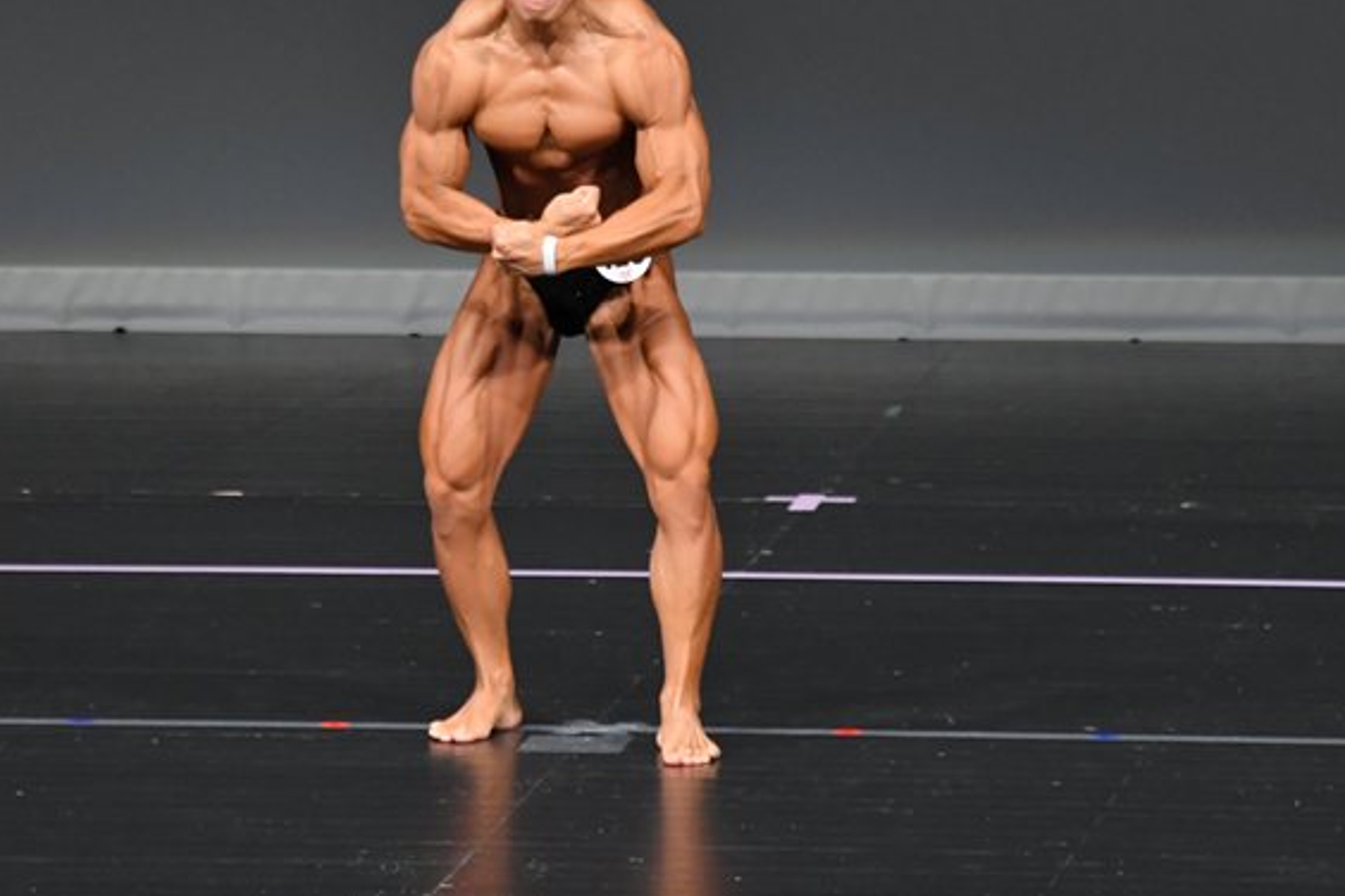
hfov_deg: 4.3
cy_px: 288
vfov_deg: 2.9
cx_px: 559
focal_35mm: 474
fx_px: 17708
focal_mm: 230
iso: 4000
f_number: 5.6
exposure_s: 1/400
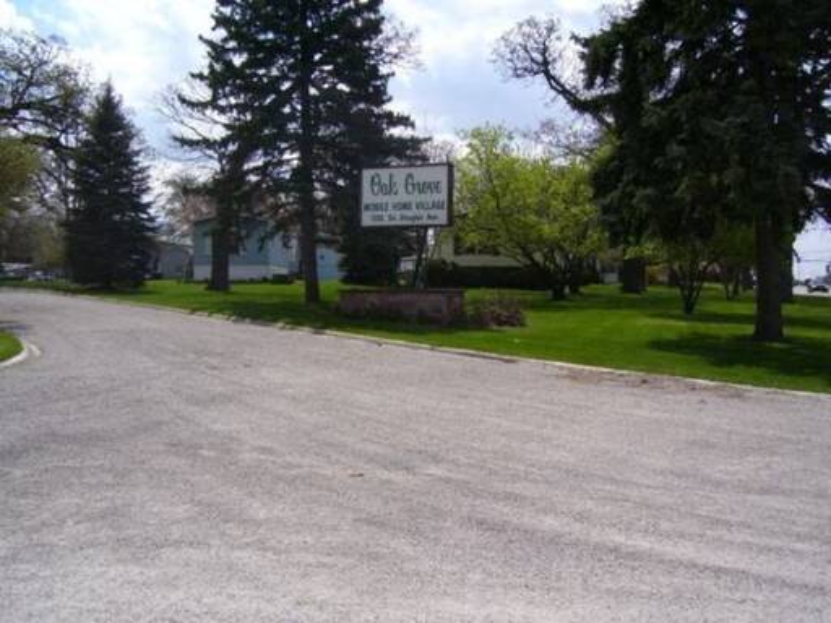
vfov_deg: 41.8
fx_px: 816
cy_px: 312
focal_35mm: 34
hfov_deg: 54.0
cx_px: 416
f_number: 4.8
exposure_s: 1/750
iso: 80
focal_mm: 5.6
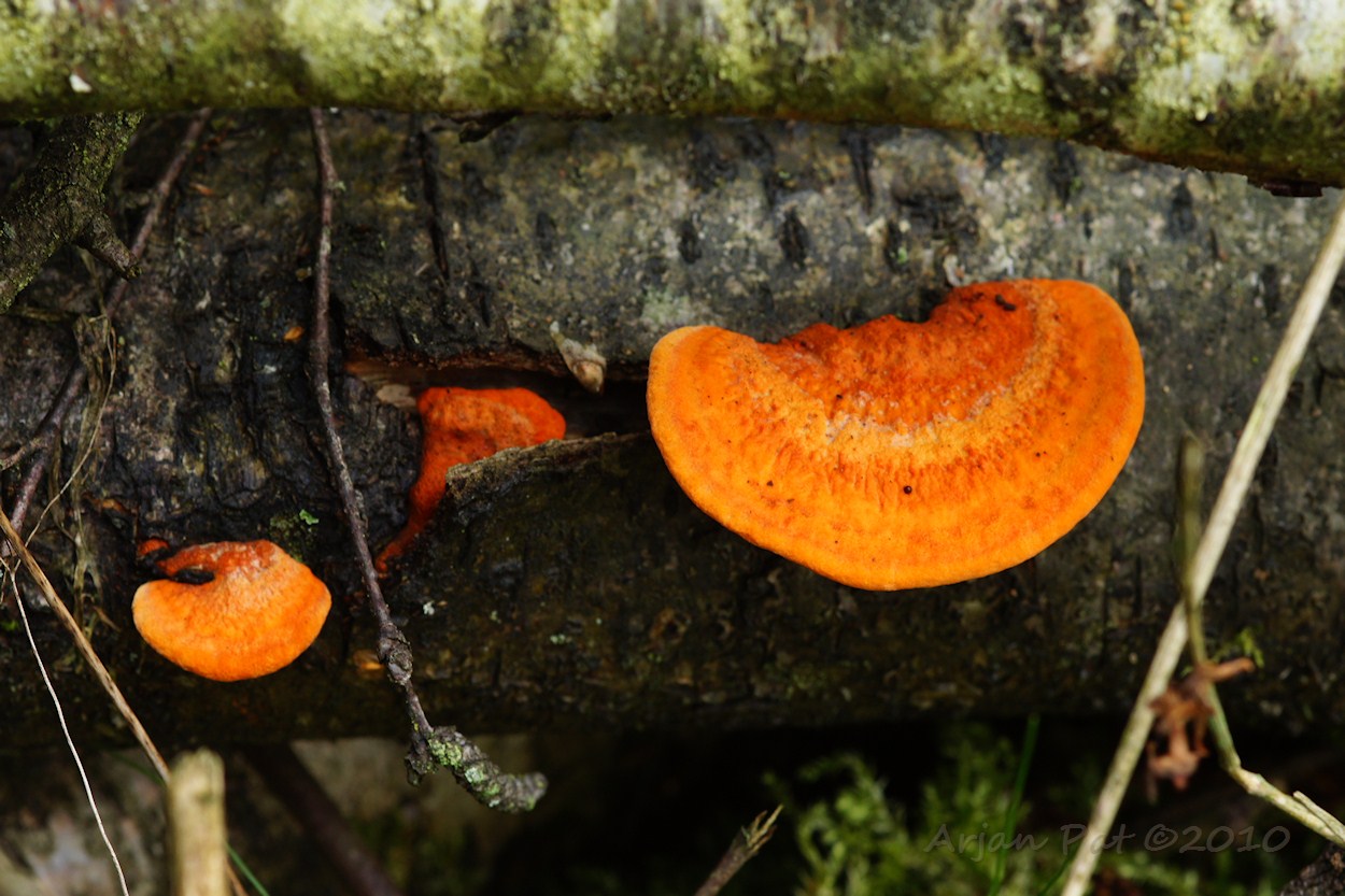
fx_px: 5883
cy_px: 448
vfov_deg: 8.7
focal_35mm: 158
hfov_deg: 13.0
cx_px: 672
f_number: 9
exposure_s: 1/30
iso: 200
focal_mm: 105
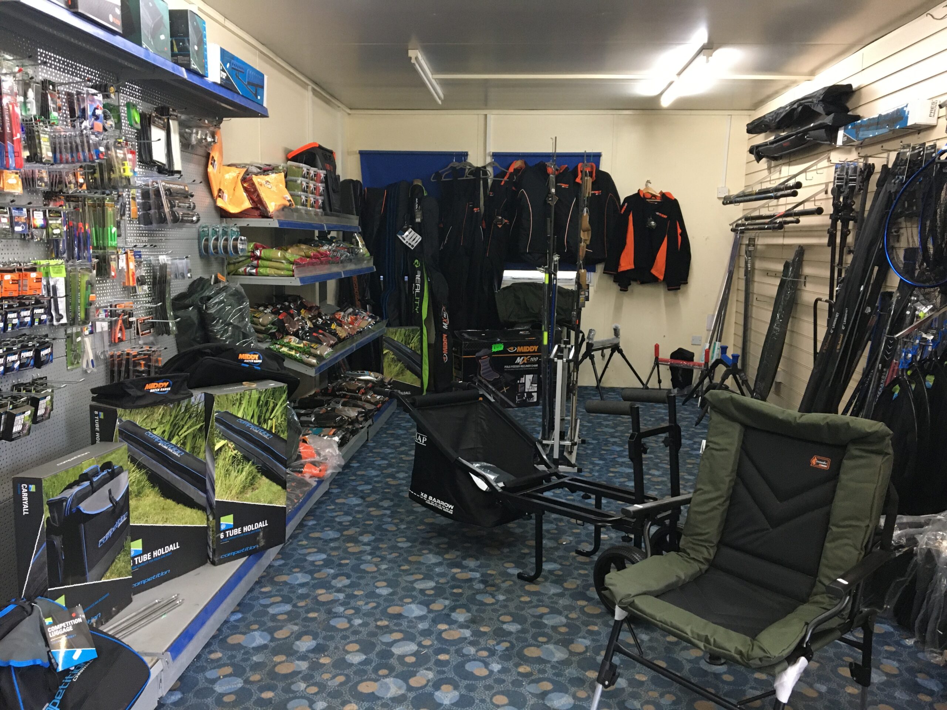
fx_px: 793
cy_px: 355
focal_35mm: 29
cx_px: 474
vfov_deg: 48.2
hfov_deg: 61.7
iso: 250
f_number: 2.2
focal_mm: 4.15
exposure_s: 1/33
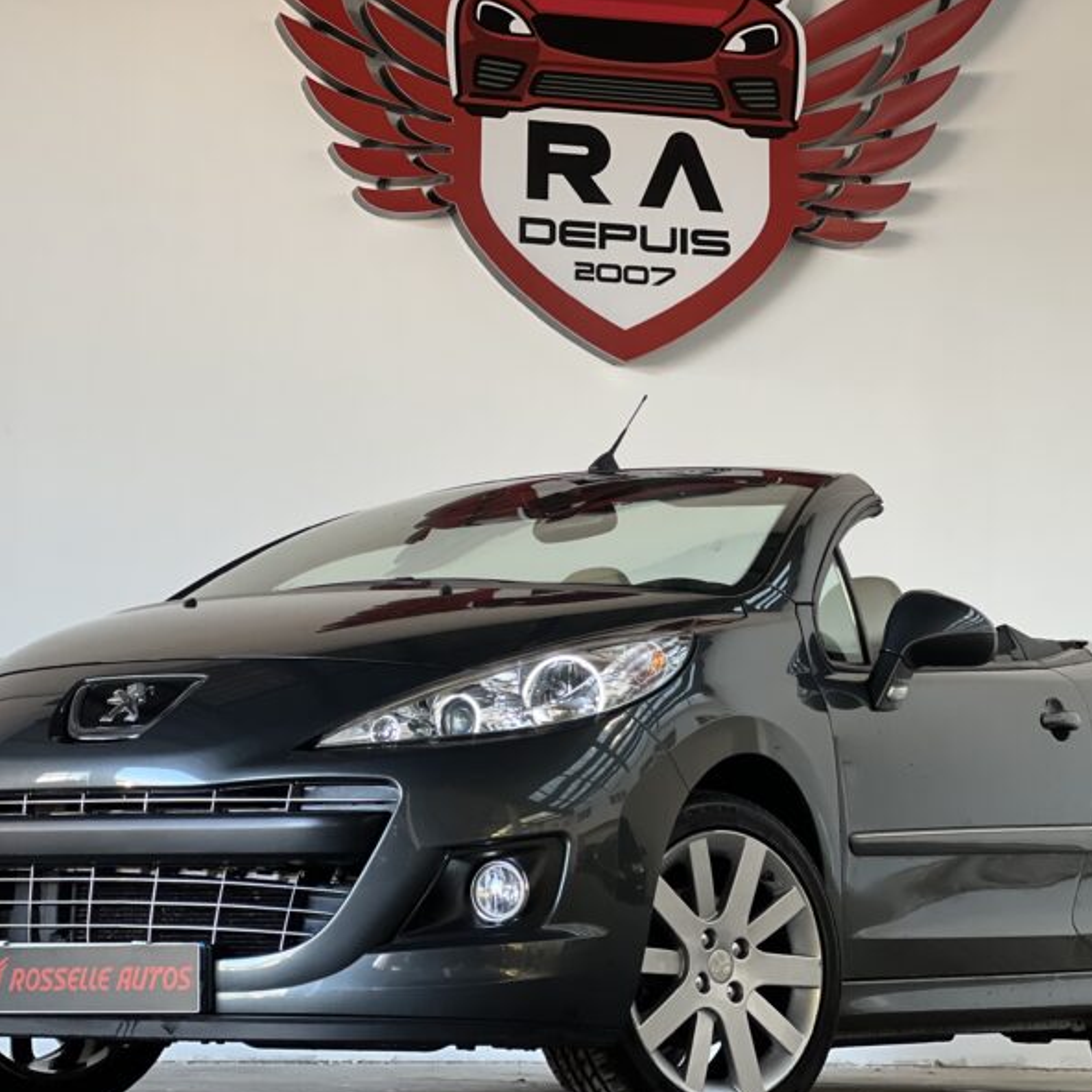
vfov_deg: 18.9
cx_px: 559
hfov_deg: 18.9
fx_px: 3284
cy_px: 550
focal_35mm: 92
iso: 250
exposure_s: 1/60
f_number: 2.8
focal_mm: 9
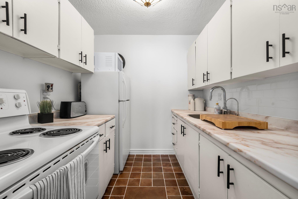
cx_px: 149
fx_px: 124
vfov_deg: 77.4
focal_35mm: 15
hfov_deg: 100.4
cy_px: 100
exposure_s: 1/13
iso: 320
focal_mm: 10
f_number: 10
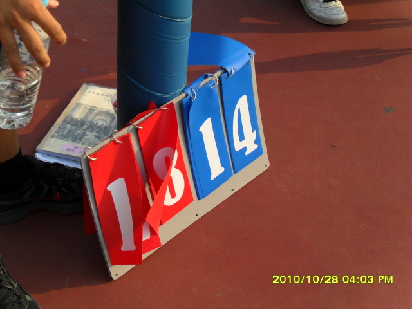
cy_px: 154
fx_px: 833
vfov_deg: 21.0
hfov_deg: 27.8
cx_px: 206
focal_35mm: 70
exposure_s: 1/500
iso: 100
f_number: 4
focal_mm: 12.3
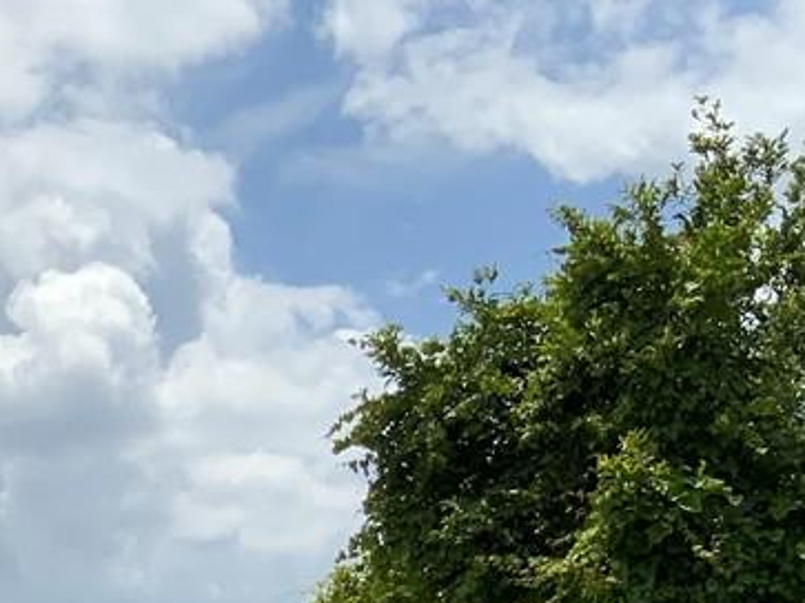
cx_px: -359
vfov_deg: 10.6
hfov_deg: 14.5
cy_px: 1219
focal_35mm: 128
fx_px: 2976
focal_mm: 3
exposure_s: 1/3322
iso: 20
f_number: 1.8
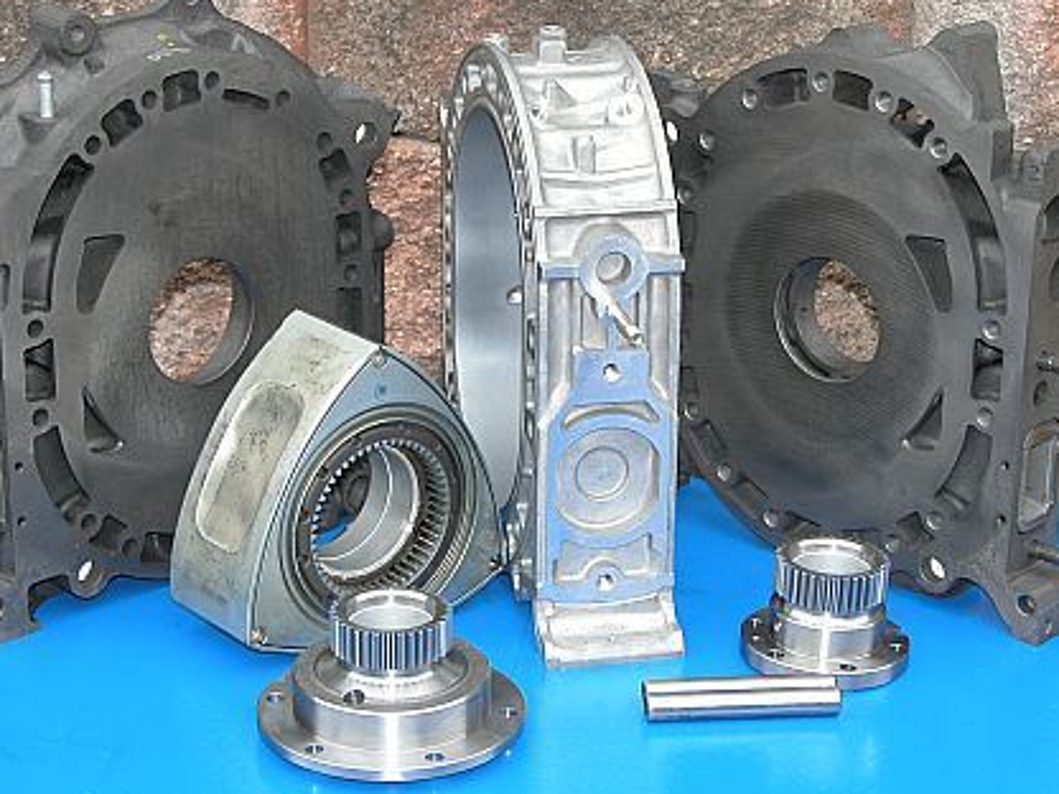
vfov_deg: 16.4
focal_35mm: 90
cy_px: 389
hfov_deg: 21.8
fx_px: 2753
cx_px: 507
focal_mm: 19.9
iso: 100
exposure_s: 1/152
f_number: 4.8
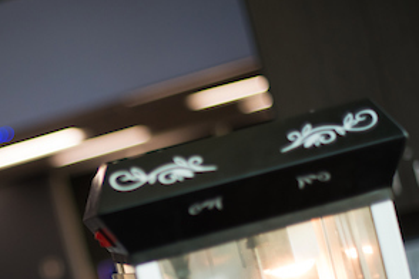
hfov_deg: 19.8
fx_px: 1187
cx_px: 84
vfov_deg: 13.2
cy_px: 283
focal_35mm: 102
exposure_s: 1/640
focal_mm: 50
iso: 640
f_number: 1.4
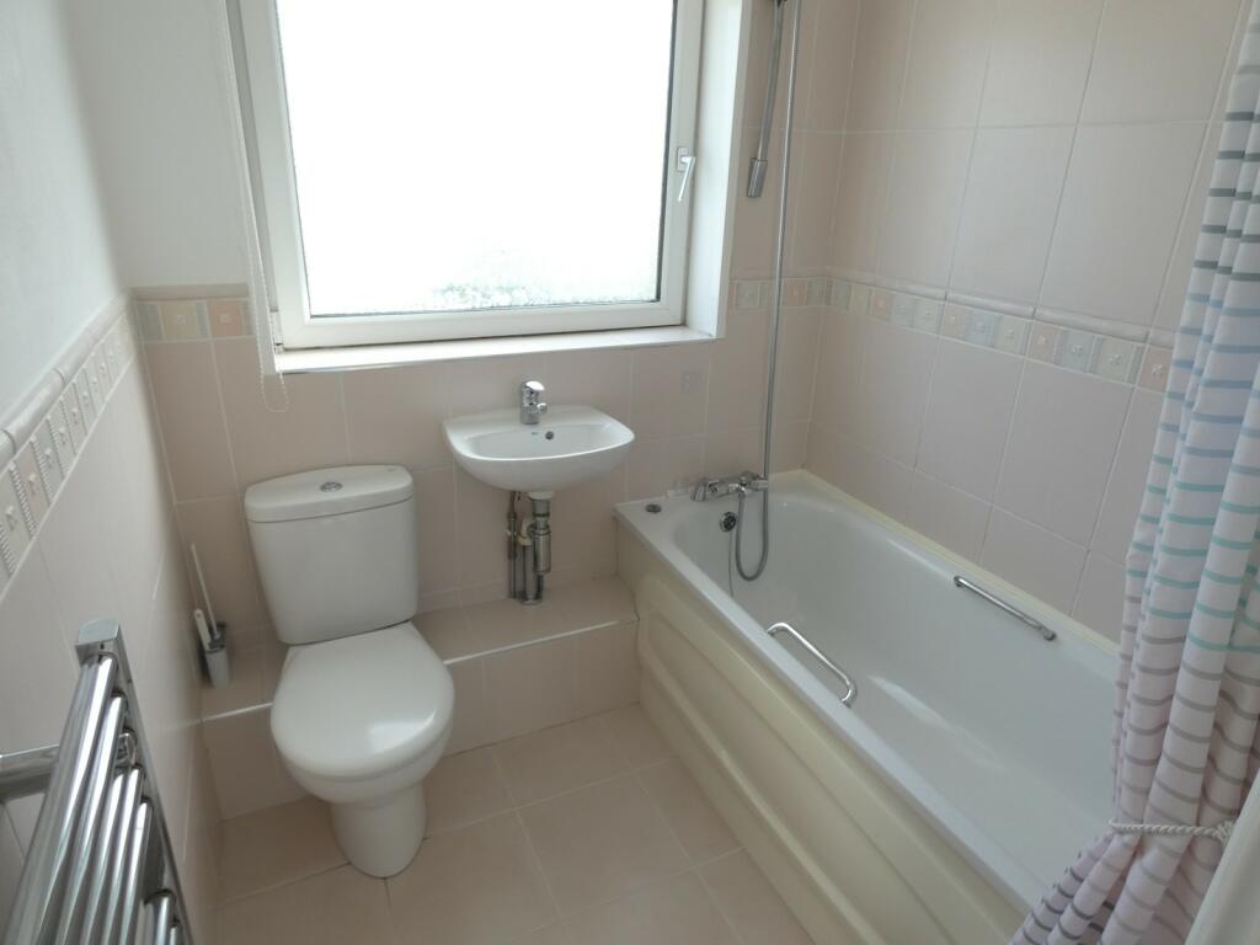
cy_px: 472
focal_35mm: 20
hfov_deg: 81.7
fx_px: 728
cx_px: 630
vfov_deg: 66.0
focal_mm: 3.6
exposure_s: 1/60
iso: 80
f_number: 2.8
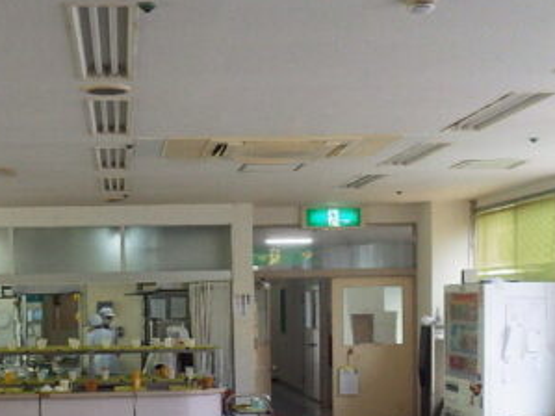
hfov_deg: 28.6
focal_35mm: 67
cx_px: 154
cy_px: 371
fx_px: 1074
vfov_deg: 21.4
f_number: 2.8
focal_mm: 4.5
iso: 250
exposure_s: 1/125
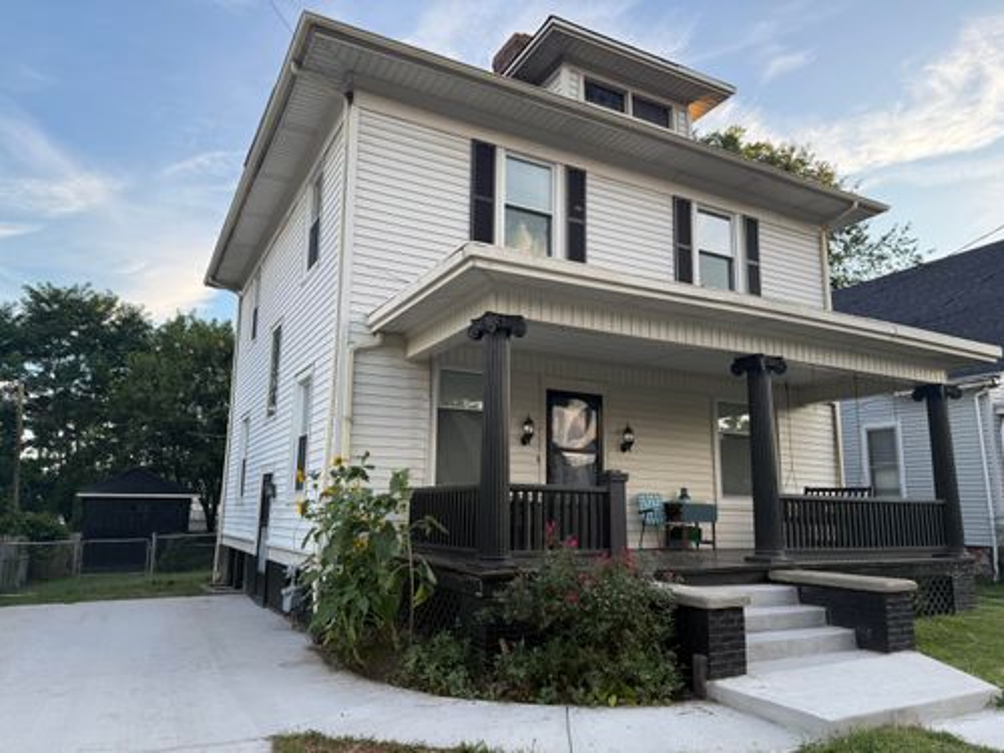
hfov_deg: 71.6
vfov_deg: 56.8
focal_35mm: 24
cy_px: 376
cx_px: 502
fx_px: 696
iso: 100
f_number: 1.78
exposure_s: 1/563
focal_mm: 6.76
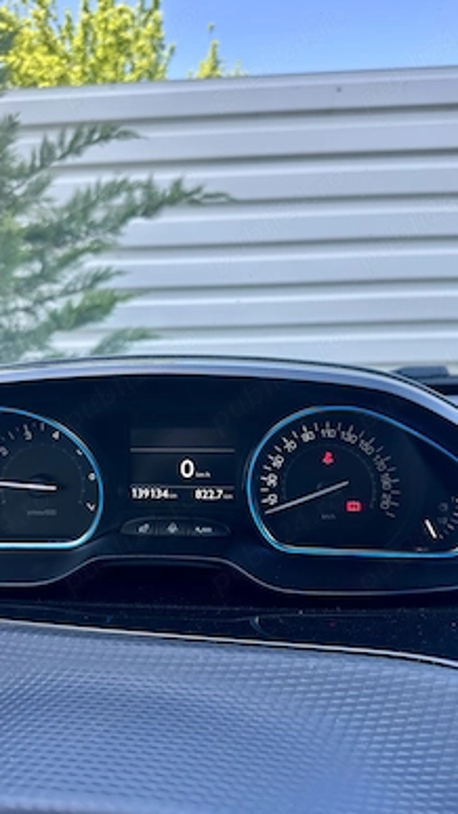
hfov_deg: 42.9
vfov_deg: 69.8
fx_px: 582
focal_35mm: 27
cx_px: 204
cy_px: 414
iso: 80
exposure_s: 1/437
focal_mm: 6.86
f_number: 1.78
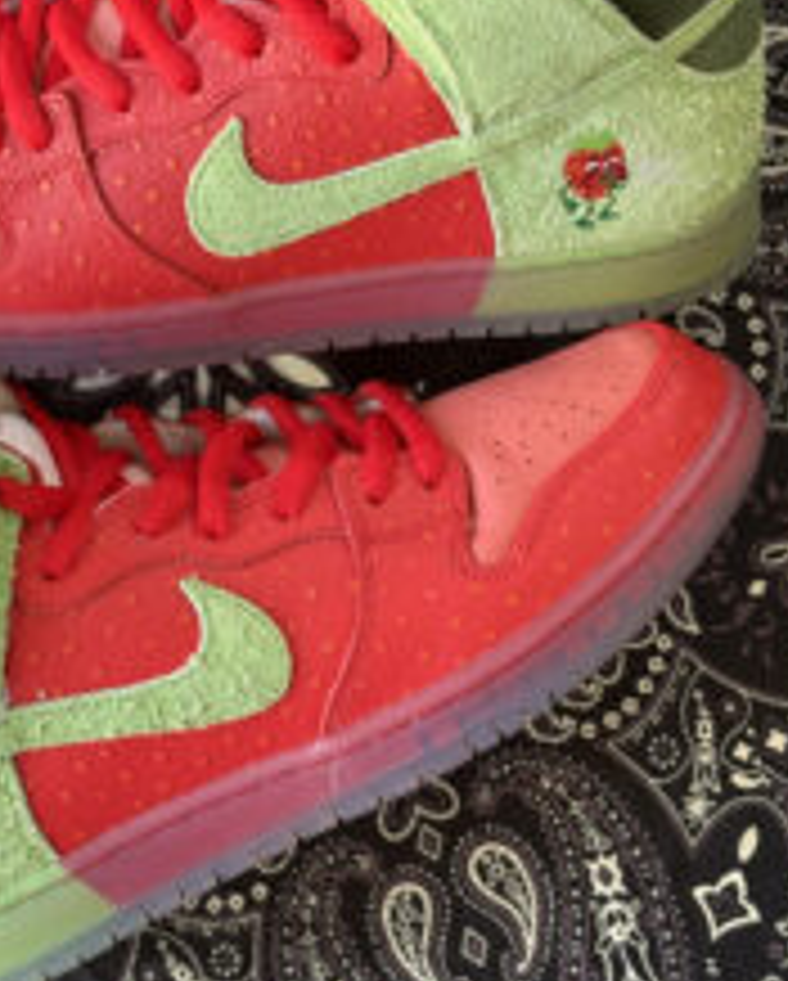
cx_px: 198
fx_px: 2705
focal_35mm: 93
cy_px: 292
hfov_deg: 16.5
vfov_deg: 20.5
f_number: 1.6
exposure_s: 1/60
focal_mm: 5.96
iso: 64
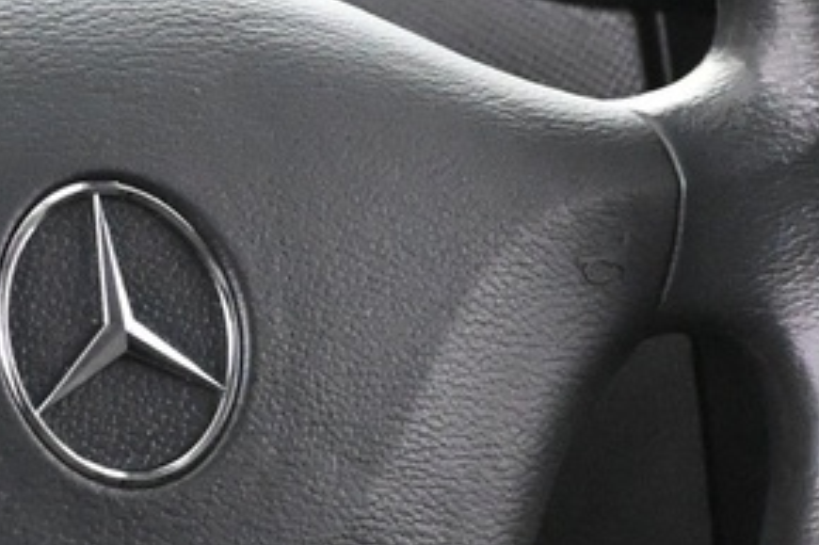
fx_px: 4665
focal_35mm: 205
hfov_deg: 9.9
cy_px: 164
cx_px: -62
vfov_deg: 6.7
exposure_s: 1/40
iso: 6400
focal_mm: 24.5
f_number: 4.2
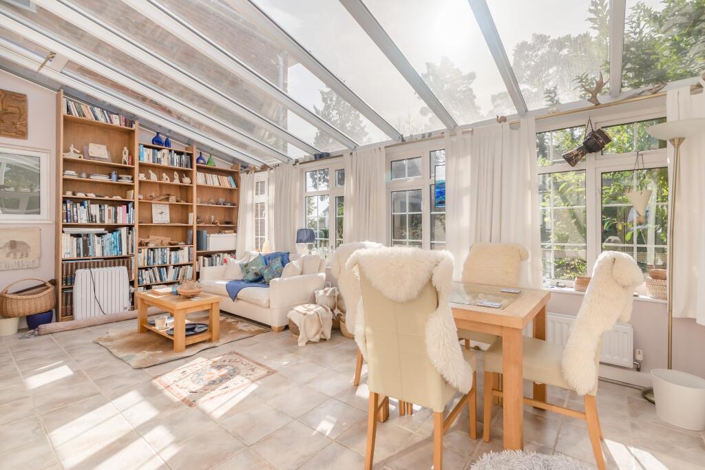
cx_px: 352
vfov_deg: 77.3
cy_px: 235
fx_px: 294
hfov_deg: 100.4
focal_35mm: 15
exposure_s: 1/1000
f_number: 8
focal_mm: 10
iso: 100
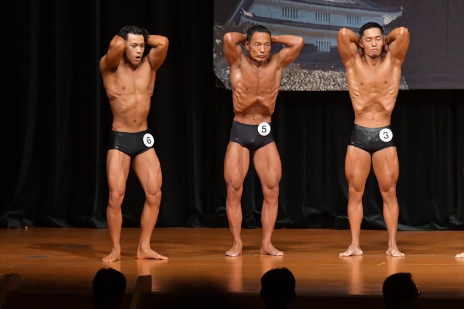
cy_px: 154
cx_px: 232
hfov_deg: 8.1
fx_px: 3285
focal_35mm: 255
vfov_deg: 5.4
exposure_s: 1/400
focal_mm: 170
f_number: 5.6
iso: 6400
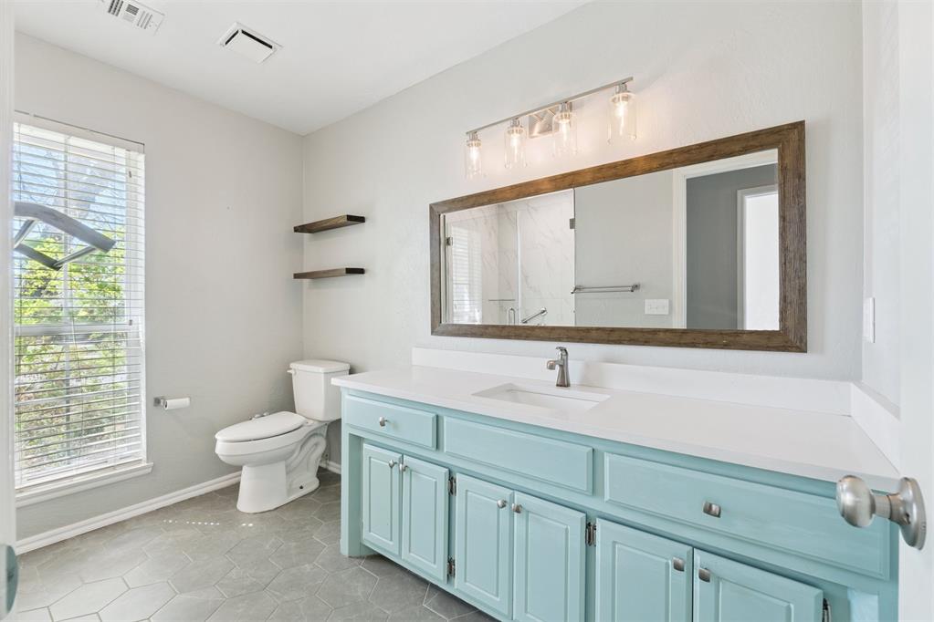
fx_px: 389
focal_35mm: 15
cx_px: 467
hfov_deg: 100.4
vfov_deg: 77.3
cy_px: 311
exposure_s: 1/30
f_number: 8
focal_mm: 10
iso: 200
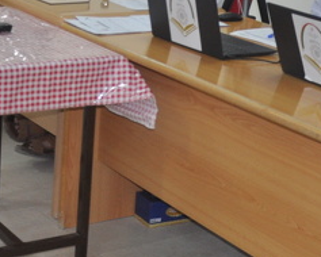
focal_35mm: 100
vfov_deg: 15.0
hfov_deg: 19.2
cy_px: -36
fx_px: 947
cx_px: 121
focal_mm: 21
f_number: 3.8
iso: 640
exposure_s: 1/125
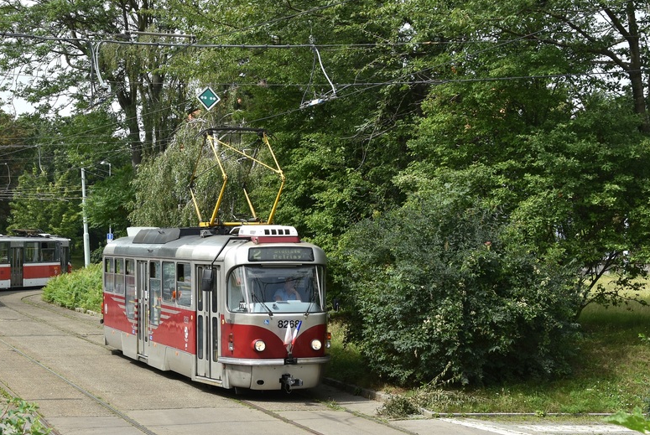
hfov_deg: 25.4
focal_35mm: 79
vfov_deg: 17.3
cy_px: 239
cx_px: 195
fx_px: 1428
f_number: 9
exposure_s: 1/320
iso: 125
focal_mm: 34
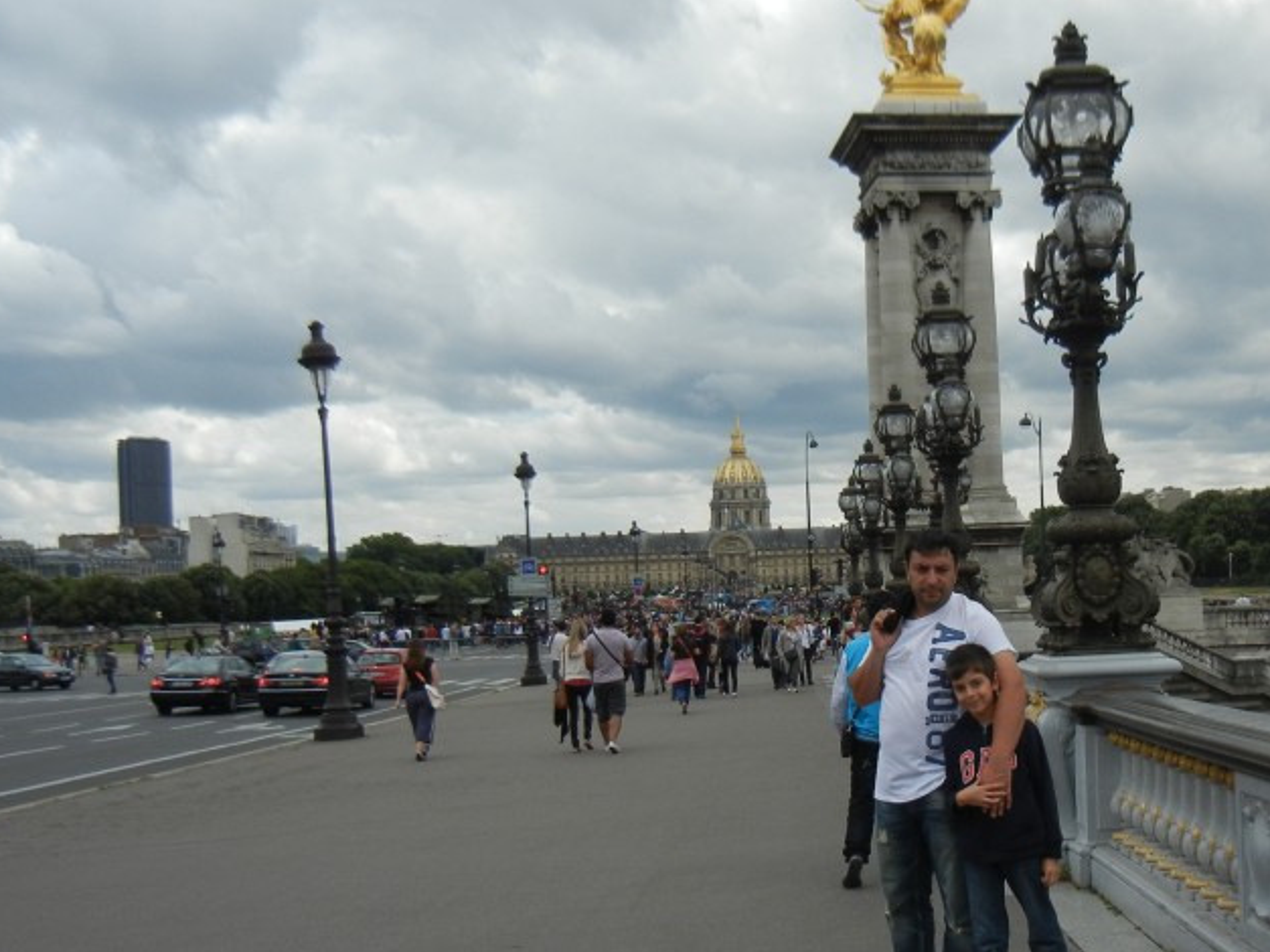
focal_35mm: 49
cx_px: 885
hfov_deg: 38.3
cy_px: 579
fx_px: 1797
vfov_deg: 29.6
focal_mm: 5.4
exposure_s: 1/418
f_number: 7
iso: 160
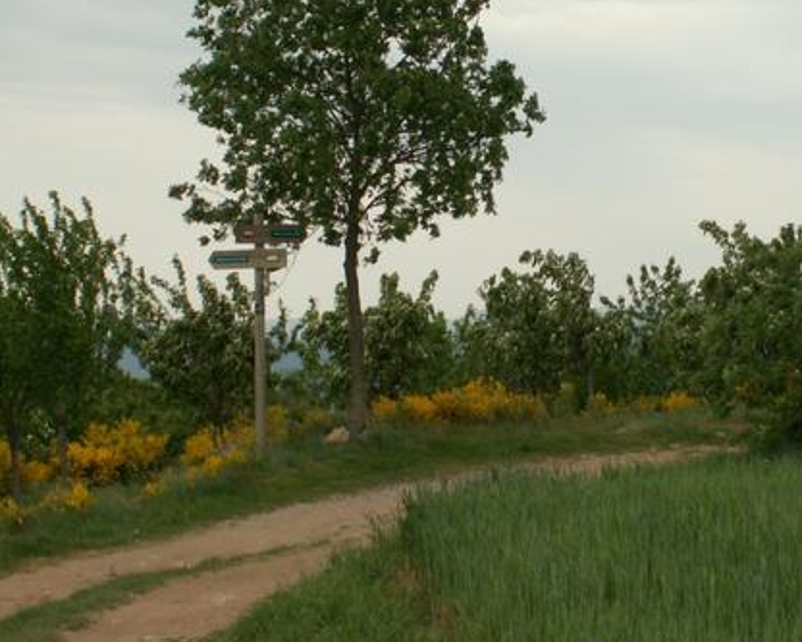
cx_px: 580
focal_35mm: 90
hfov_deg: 21.1
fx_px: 2137
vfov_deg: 17.1
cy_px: 249
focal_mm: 10.05
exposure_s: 1/125
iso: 50
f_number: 5.6
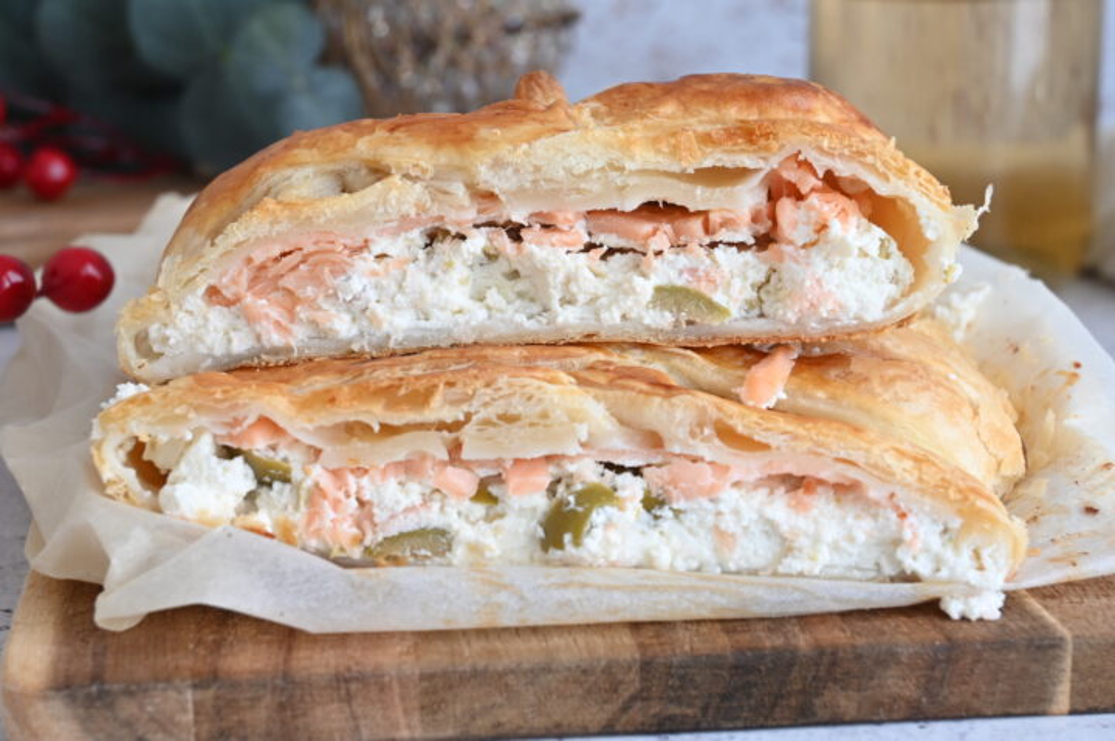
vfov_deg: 19.7
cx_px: 558
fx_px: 2136
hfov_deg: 29.3
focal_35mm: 69
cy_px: 370
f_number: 8
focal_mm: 46
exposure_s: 1/8
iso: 400
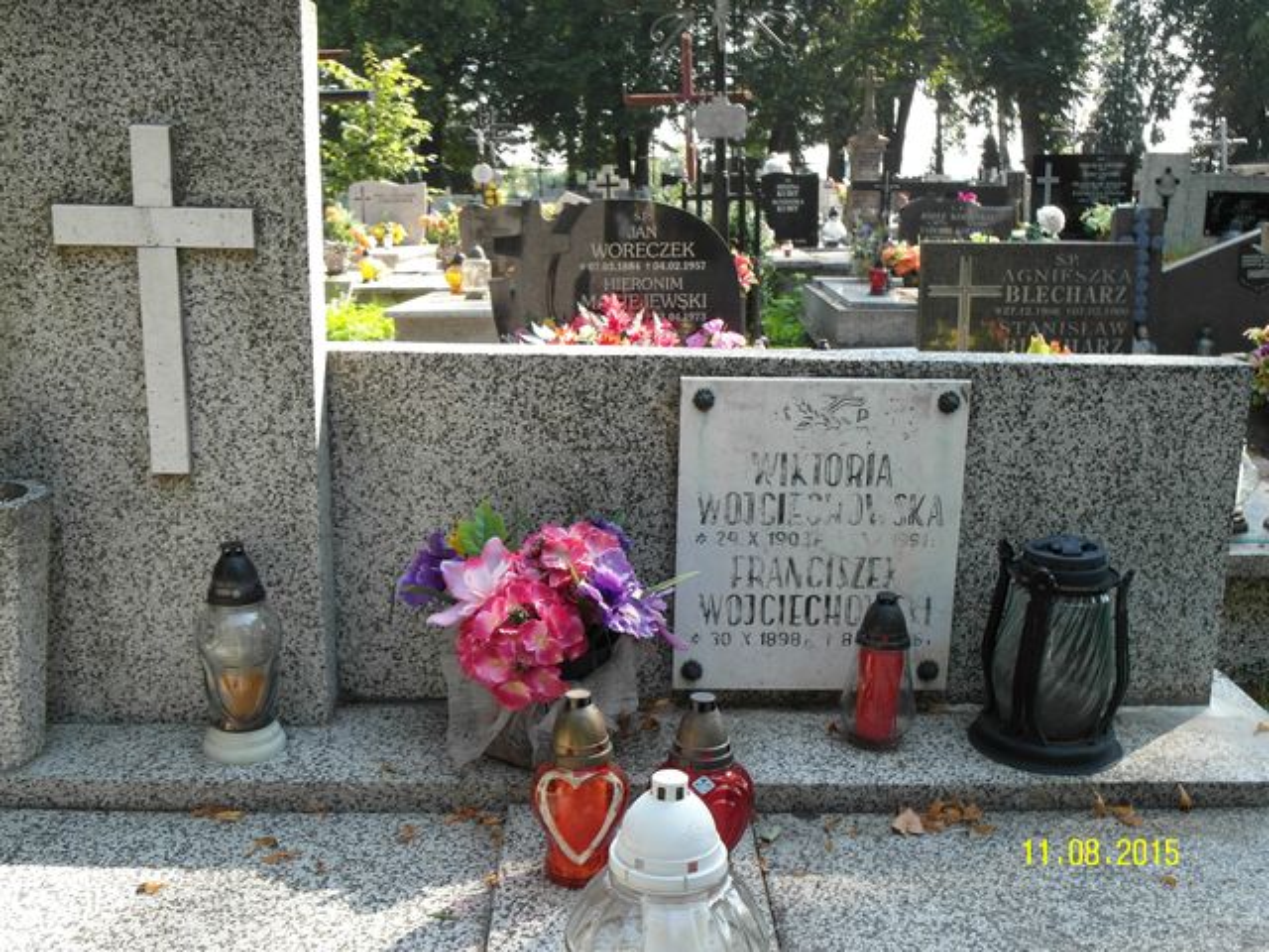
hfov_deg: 51.4
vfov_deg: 39.7
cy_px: 476
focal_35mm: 36
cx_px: 634
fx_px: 1320
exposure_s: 1/125
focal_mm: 7.8
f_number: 3.7
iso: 80
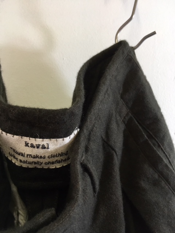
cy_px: 116
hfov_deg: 48.2
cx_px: 88
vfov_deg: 61.7
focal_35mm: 29
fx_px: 195
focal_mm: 4.15
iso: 100
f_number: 2.2
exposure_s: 1/30
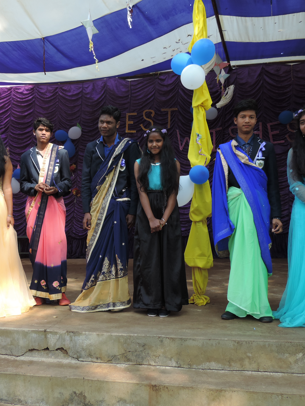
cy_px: 205
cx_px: 99
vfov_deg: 43.9
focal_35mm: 43
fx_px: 505
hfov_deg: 33.3
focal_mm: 5.3
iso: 80
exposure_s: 1/200
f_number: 3.1
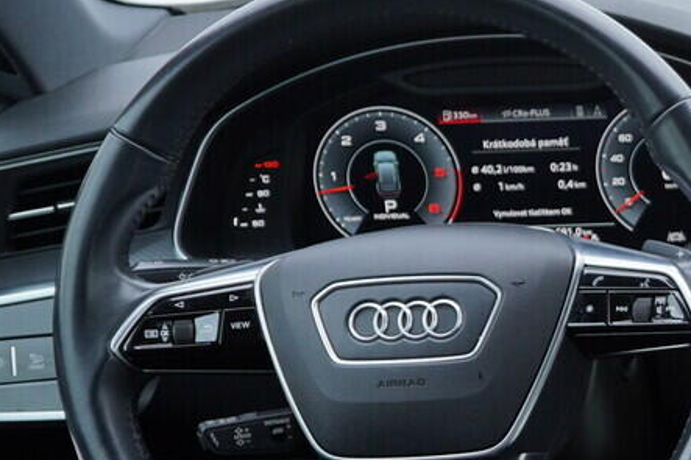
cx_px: 1115
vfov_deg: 11.7
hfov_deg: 15.7
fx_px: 2245
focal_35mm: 117
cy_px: 351
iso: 125
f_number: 2.8
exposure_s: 1/40
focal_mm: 24
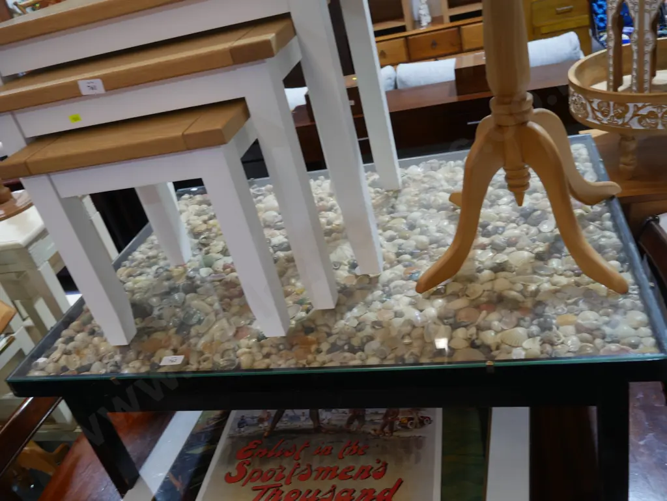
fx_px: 617
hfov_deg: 56.8
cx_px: 334
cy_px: 250
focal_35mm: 32
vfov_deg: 44.2
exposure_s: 1/60
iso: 320
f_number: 3.6
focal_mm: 16
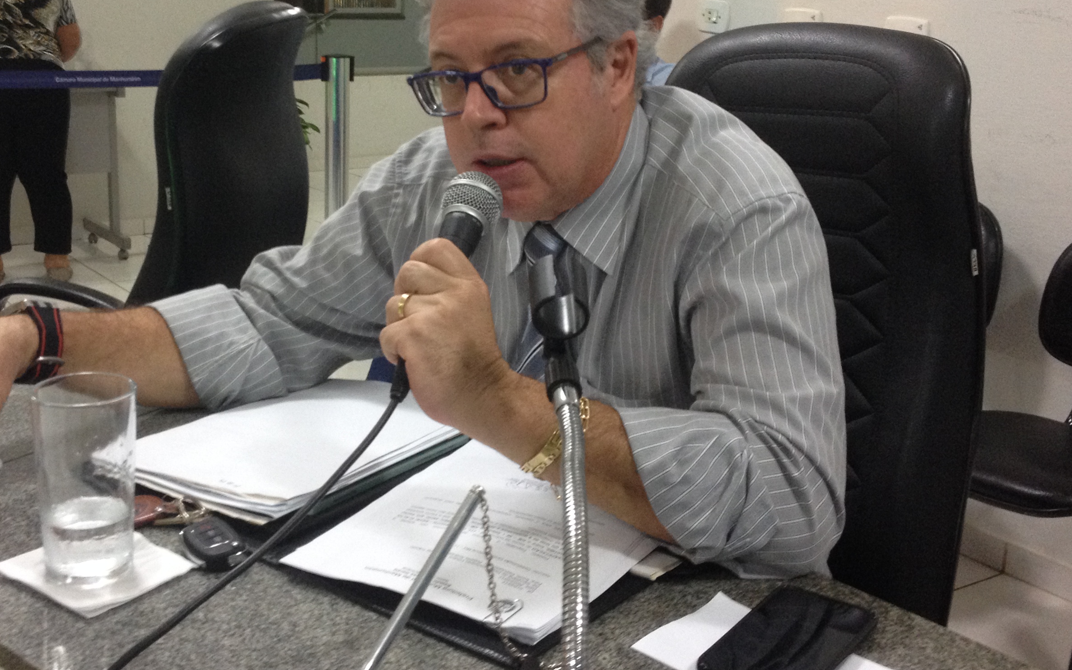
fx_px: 1490
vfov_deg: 25.3
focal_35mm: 51
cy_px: 267
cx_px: 466
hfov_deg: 39.5
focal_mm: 4.28
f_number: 2.4
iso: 160
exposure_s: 1/20
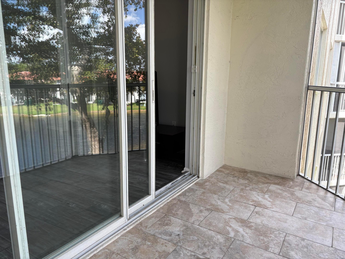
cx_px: 172
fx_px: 259
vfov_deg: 53.1
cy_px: 130
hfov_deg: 67.3
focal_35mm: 26
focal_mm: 5.96
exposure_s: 1/129
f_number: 1.6
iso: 32
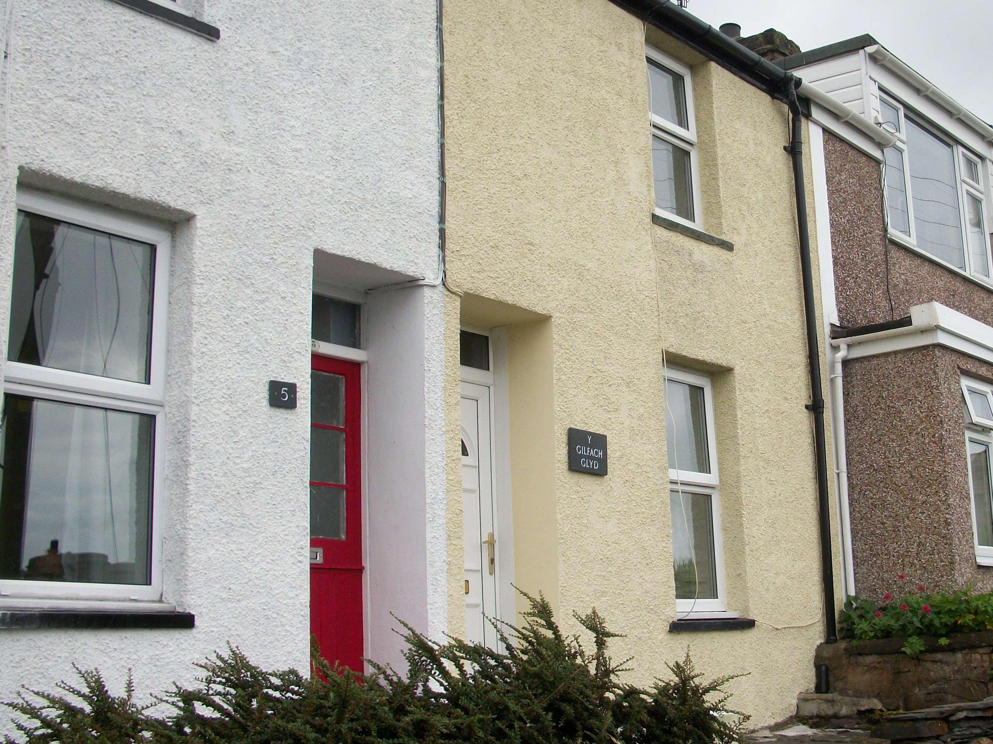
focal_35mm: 49
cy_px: 345
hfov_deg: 38.5
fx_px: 1406
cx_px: 650
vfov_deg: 29.7
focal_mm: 6.3
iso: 80
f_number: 3.1
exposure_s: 1/320
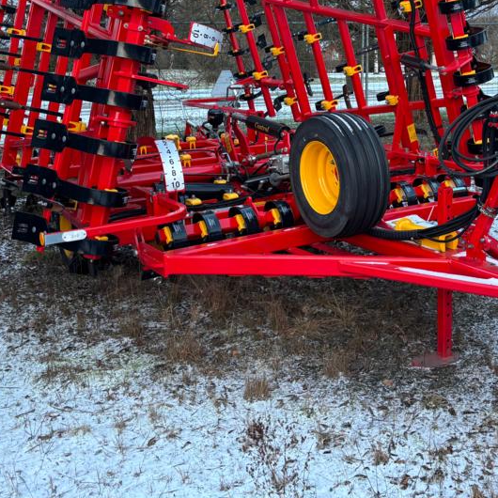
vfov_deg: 34.7
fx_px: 781
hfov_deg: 34.9
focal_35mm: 48
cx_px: 342
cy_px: 129
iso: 125
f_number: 1.6
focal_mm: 5.96
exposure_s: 1/96
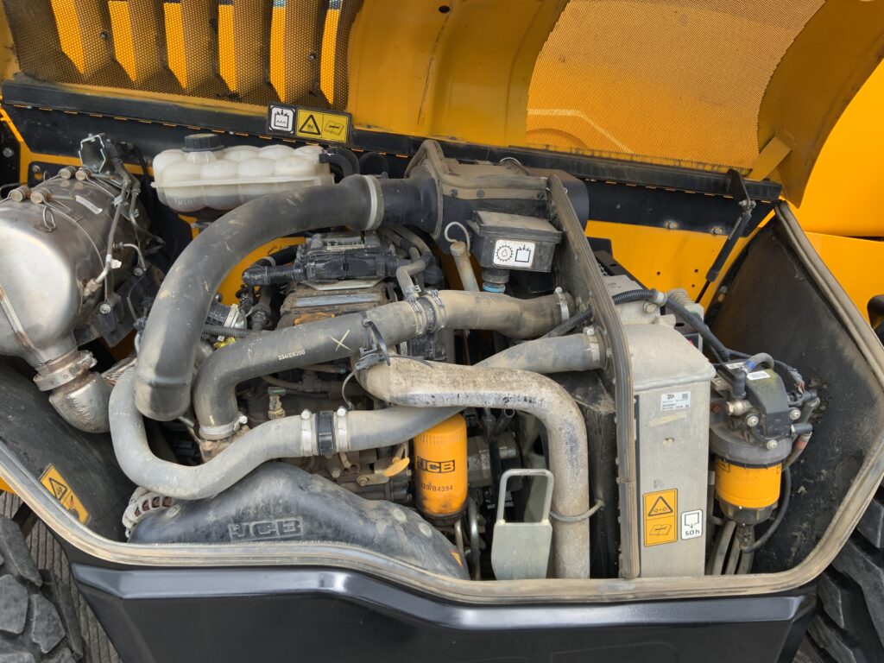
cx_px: 442
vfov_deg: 48.2
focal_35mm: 29
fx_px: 741
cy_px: 332
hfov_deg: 61.7
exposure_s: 1/335
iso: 16
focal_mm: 3
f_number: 1.8
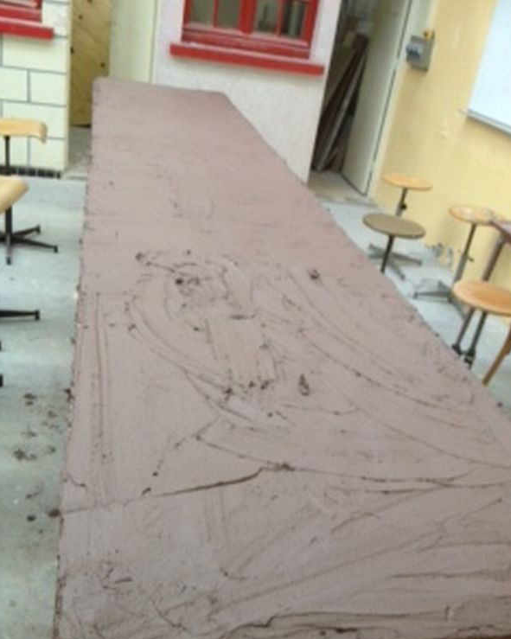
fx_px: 700
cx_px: 257
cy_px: 304
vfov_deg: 49.1
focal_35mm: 37
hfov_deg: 40.1
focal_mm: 4.28
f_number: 2.4
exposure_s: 1/20
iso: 80
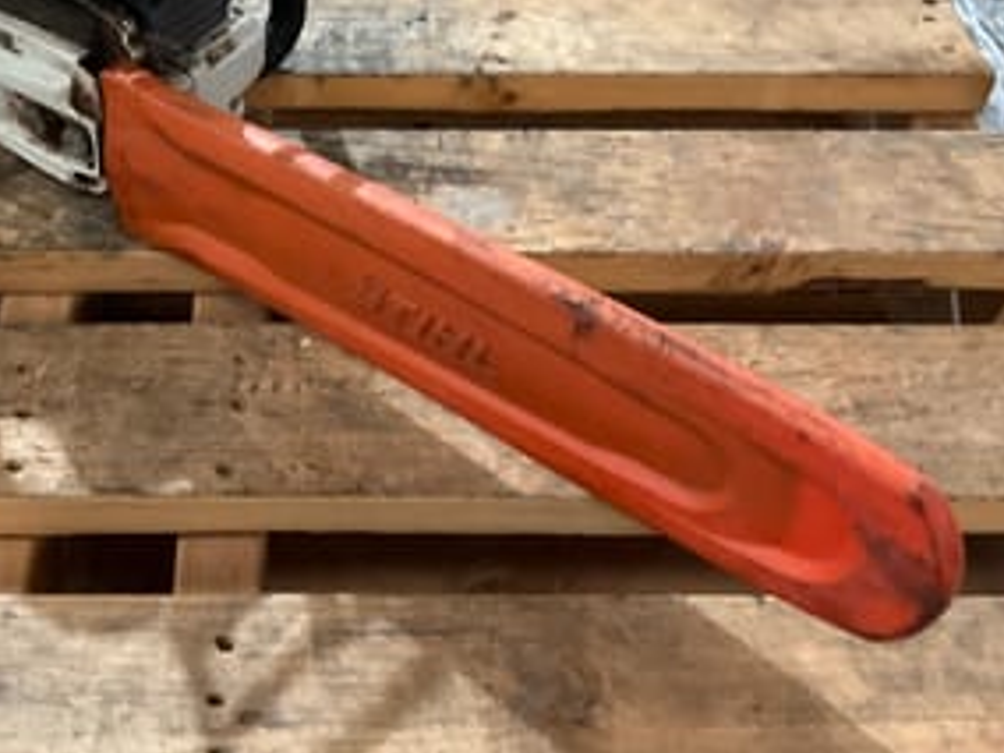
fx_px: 1479
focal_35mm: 51
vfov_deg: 28.0
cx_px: 308
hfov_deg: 37.0
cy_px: 147
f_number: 1.8
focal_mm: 3
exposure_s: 1/33
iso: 320
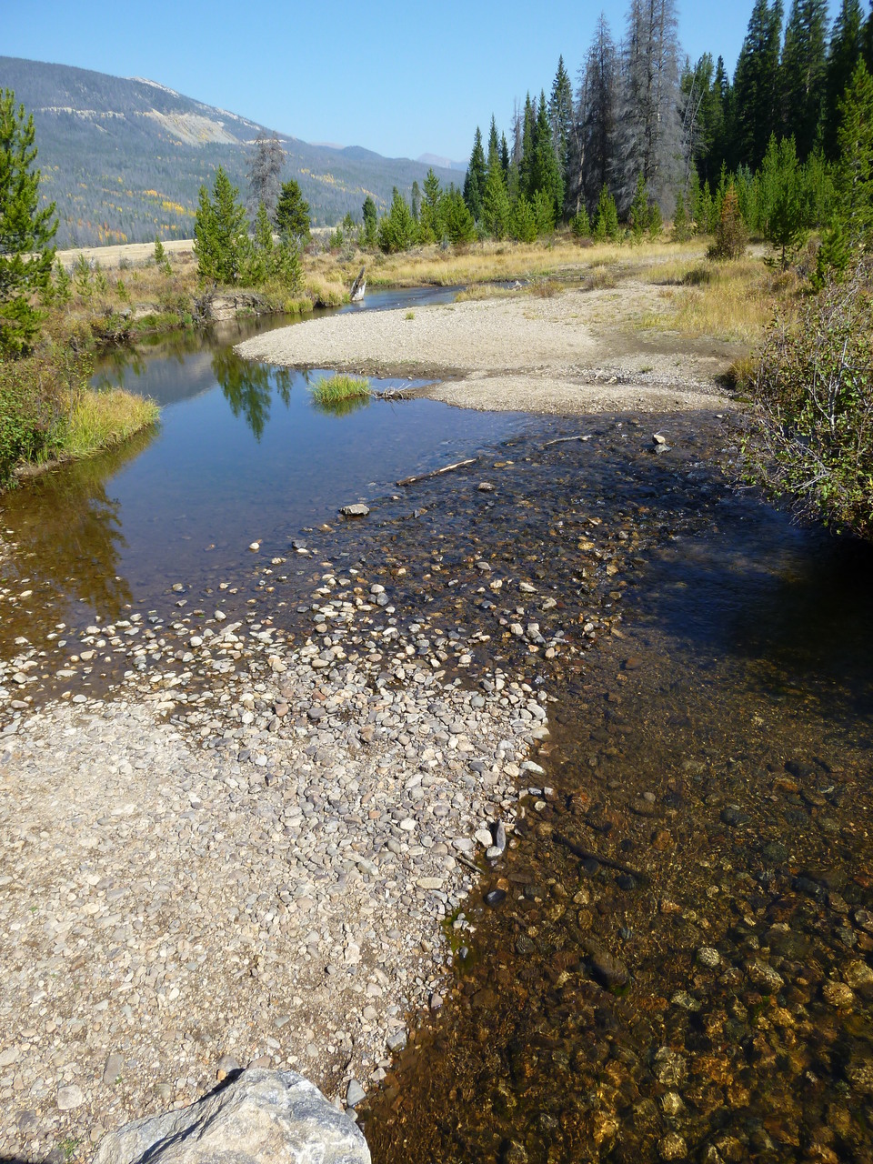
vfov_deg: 69.4
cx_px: 436
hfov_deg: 54.9
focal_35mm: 25
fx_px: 841
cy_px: 582
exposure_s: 1/400
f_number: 3.3
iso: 80
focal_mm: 4.5
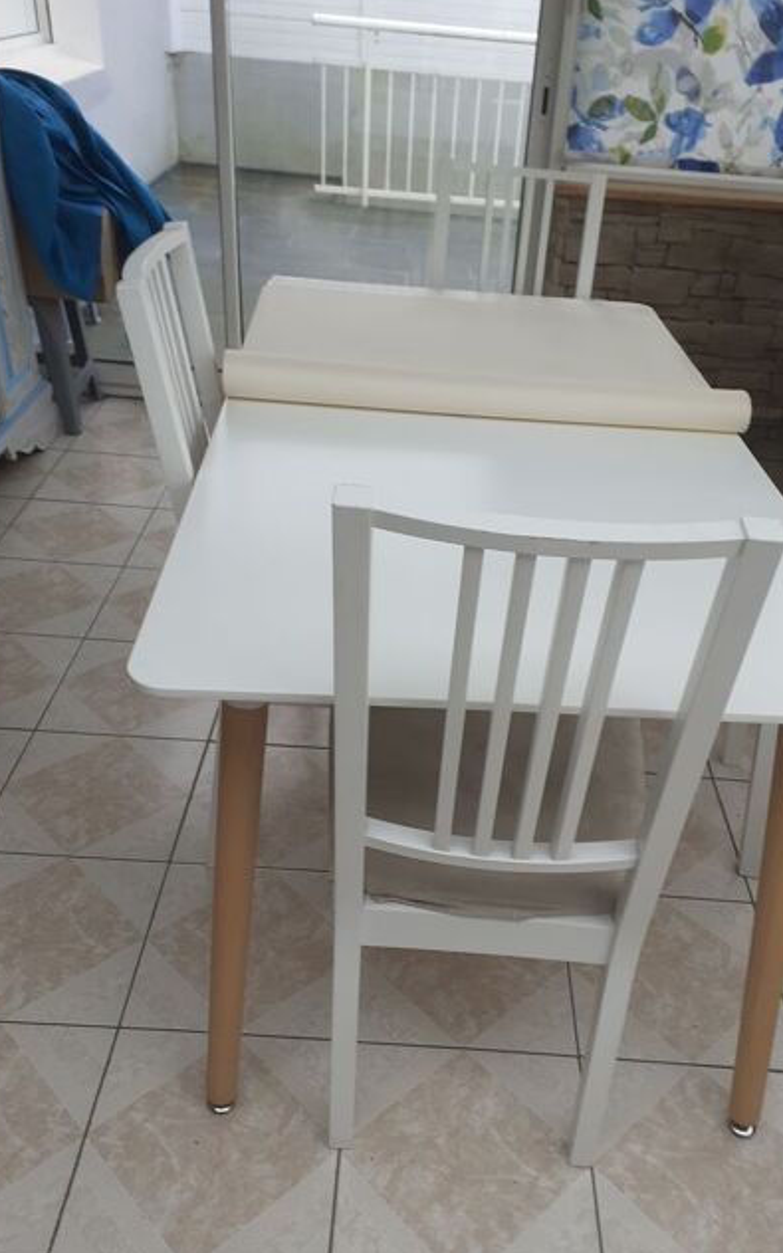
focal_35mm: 29
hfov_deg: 43.0
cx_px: 450
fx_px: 990
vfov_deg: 64.6
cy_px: 628
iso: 40
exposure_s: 1/435
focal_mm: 3.6
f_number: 1.9
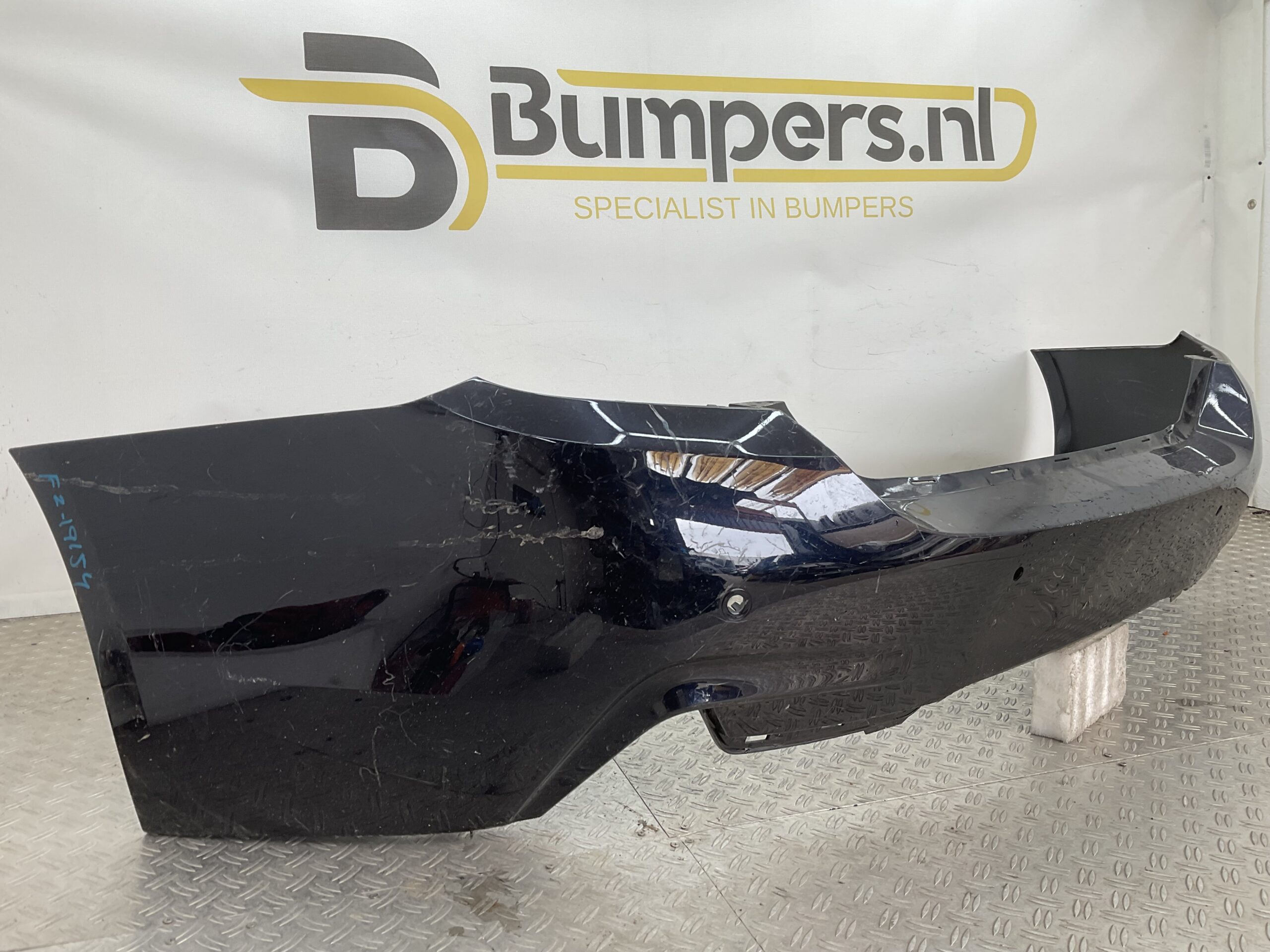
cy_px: 476
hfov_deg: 61.7
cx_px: 635
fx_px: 1064
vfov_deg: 48.2
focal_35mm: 29
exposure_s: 1/107
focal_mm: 3
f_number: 1.8
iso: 16
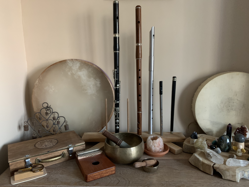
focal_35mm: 26
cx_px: 124
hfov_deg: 67.3
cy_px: 94
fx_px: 187
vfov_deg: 53.1
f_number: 1.8
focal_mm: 4.25
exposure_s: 1/30
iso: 400
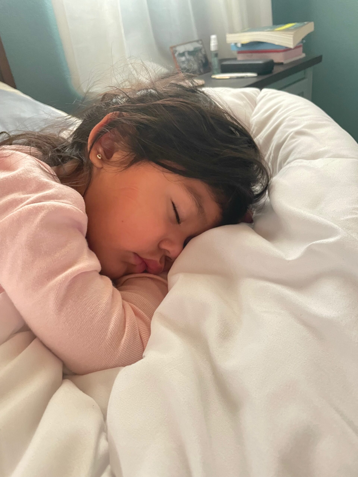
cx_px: 179
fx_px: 359
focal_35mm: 26
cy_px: 238
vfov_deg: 67.3
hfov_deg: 53.1
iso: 800
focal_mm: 4.2
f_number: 1.6
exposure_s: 1/30
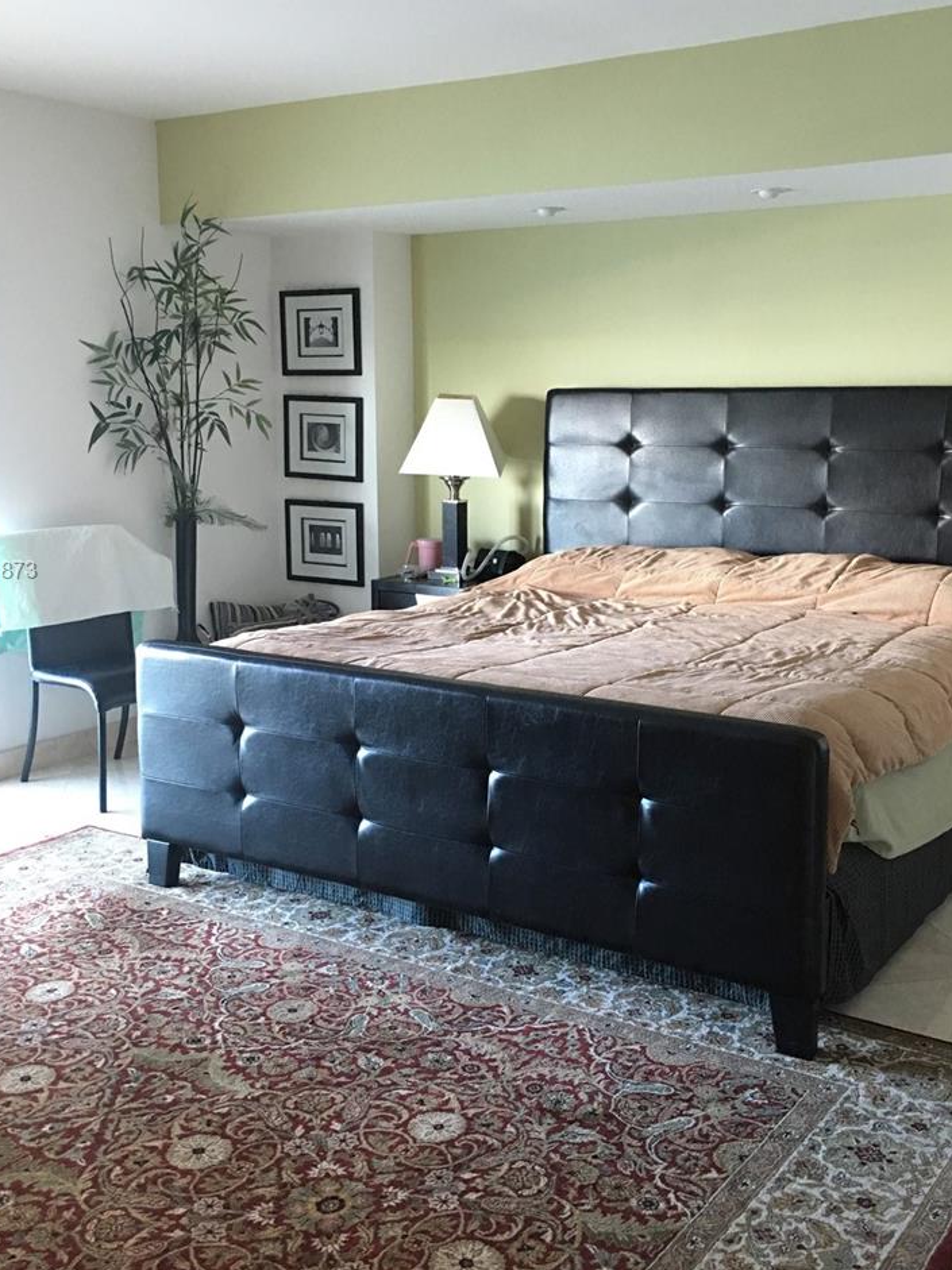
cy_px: 572
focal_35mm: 37
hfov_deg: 38.6
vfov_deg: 50.1
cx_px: 527
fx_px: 1358
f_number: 2.2
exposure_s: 1/10
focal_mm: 4.15
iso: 80
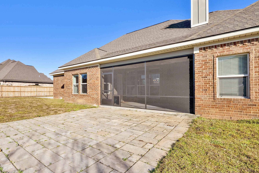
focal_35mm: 18
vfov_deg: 67.4
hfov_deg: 87.8
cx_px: 94
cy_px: 87
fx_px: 129
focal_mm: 14
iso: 400
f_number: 11
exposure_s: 1/1000
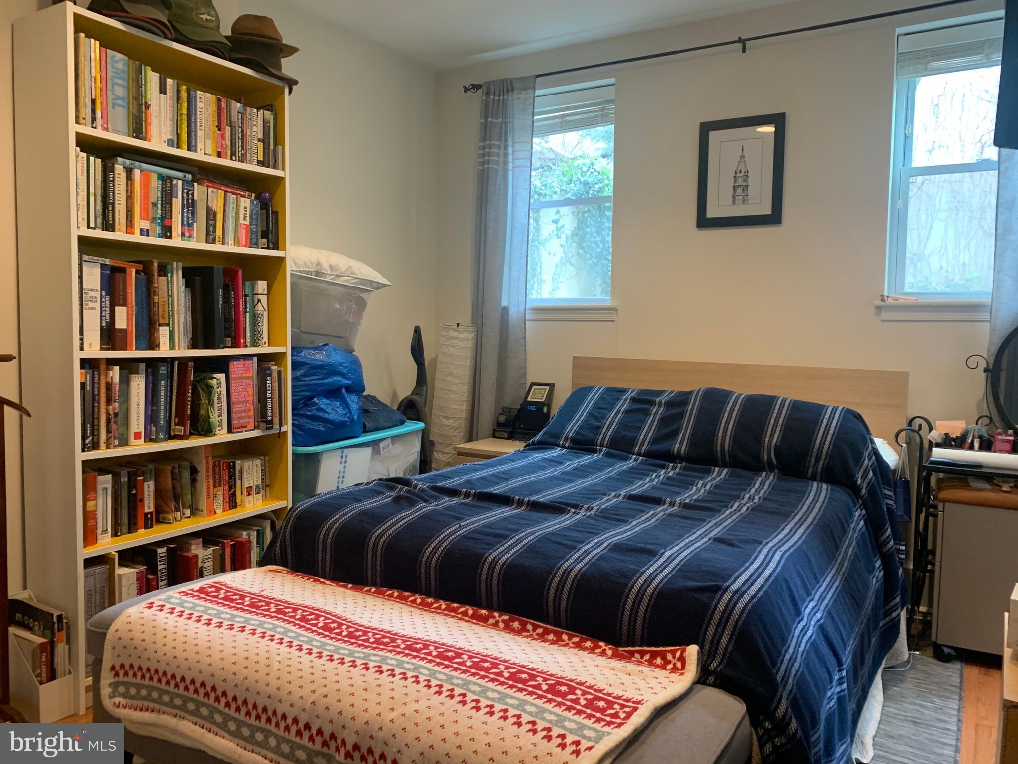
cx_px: 509
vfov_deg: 53.1
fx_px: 765
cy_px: 382
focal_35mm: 26
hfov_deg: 67.3
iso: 200
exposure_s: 1/60
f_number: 1.8
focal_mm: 4.25
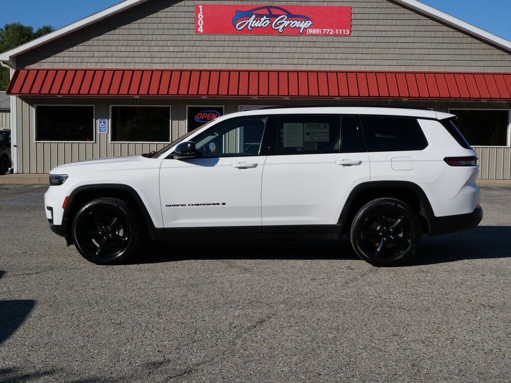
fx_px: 650
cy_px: 192
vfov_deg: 32.9
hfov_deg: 42.9
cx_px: 256
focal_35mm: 44
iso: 200
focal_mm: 22
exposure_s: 1/400
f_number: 13
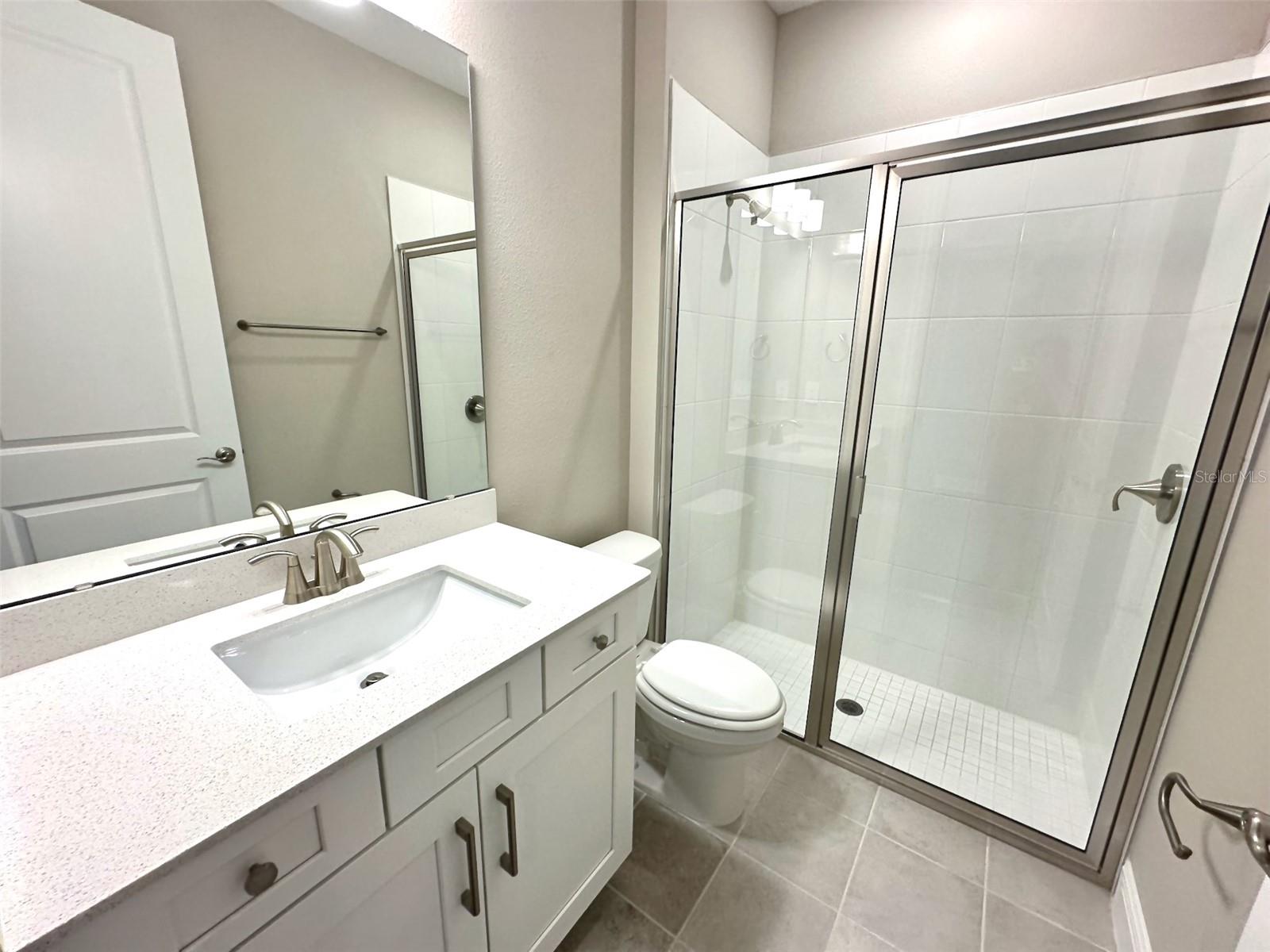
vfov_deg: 85.7
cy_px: 476
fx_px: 514
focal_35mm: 14
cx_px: 635
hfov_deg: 102.1
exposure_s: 1/120
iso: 160
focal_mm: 2.22
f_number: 2.2
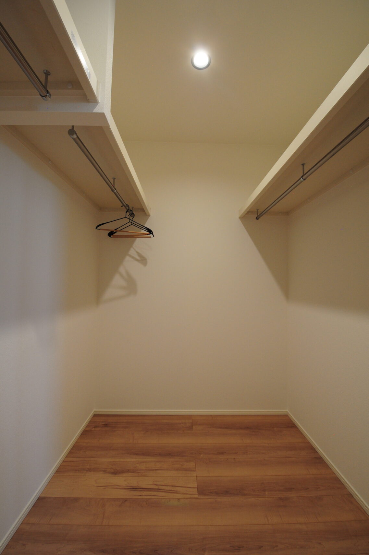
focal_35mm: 15
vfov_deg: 100.5
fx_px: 231
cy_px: 278
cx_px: 184
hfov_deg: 77.2
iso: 500
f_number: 8
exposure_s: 1/15
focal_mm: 10
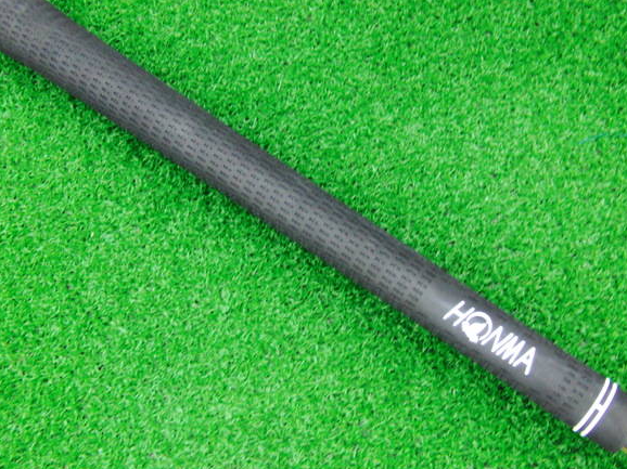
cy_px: 222
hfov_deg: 45.8
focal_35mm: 41
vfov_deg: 35.1
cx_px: 310
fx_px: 742
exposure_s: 1/20
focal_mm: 6.42
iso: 400
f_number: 3.6
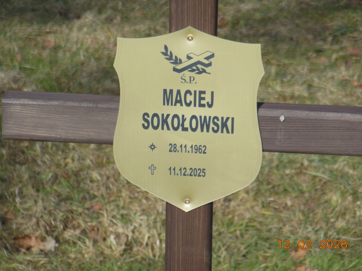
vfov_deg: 5.9
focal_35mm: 250
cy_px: 136
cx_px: 181
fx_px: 2614
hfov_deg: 7.9
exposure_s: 1/500
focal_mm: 45
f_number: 5.8
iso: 125
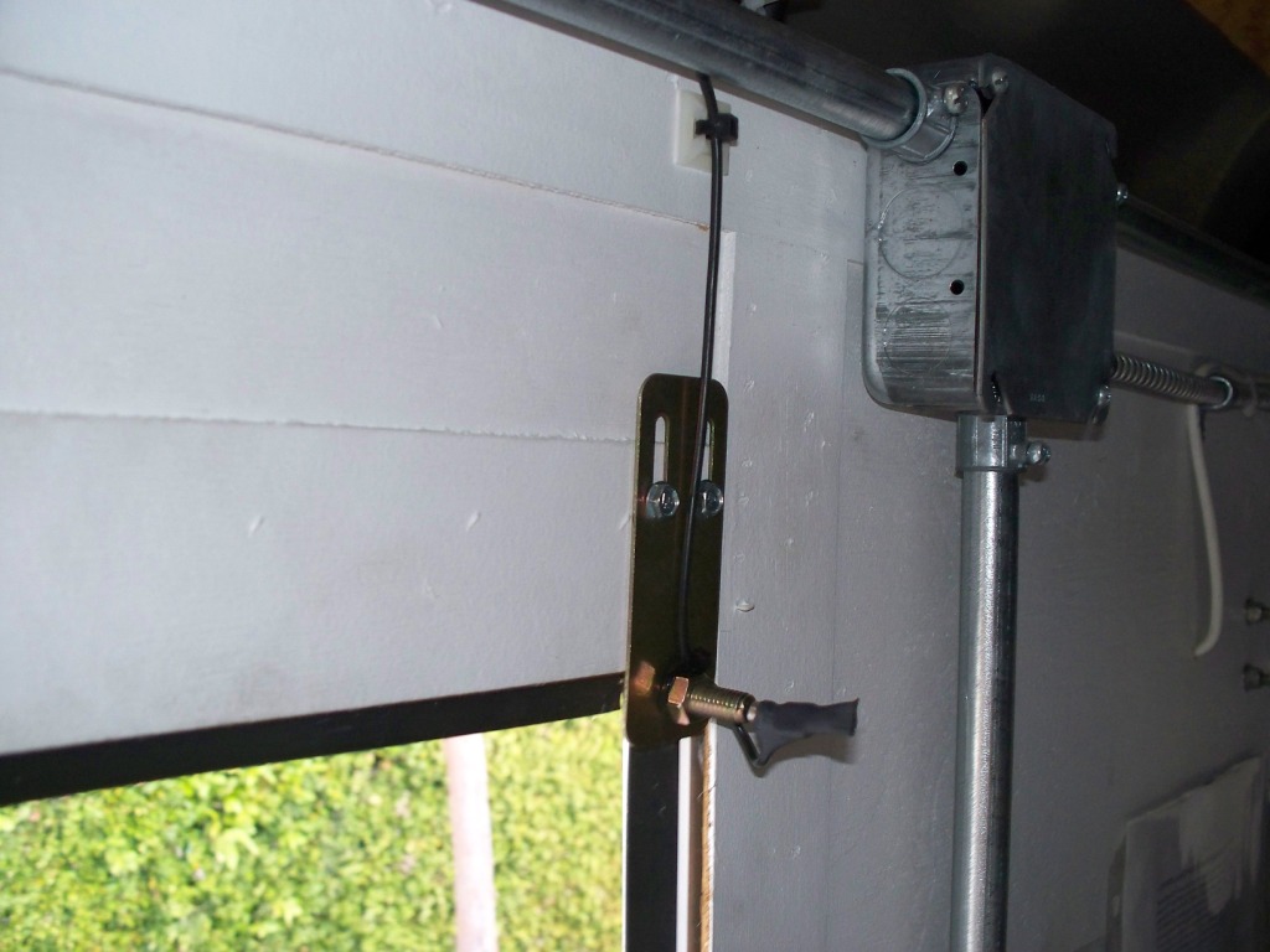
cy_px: 476
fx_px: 1321
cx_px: 635
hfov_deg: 51.4
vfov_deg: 39.7
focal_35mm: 36
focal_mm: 7.54
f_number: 2.8
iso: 200
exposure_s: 1/30
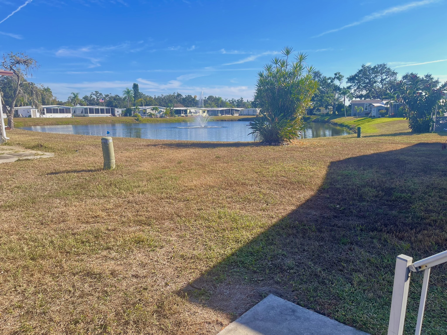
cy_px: 168
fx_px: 323
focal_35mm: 25
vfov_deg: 54.9
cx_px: 224
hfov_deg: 69.4
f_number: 1.6
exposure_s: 1/596
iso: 32
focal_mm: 5.1
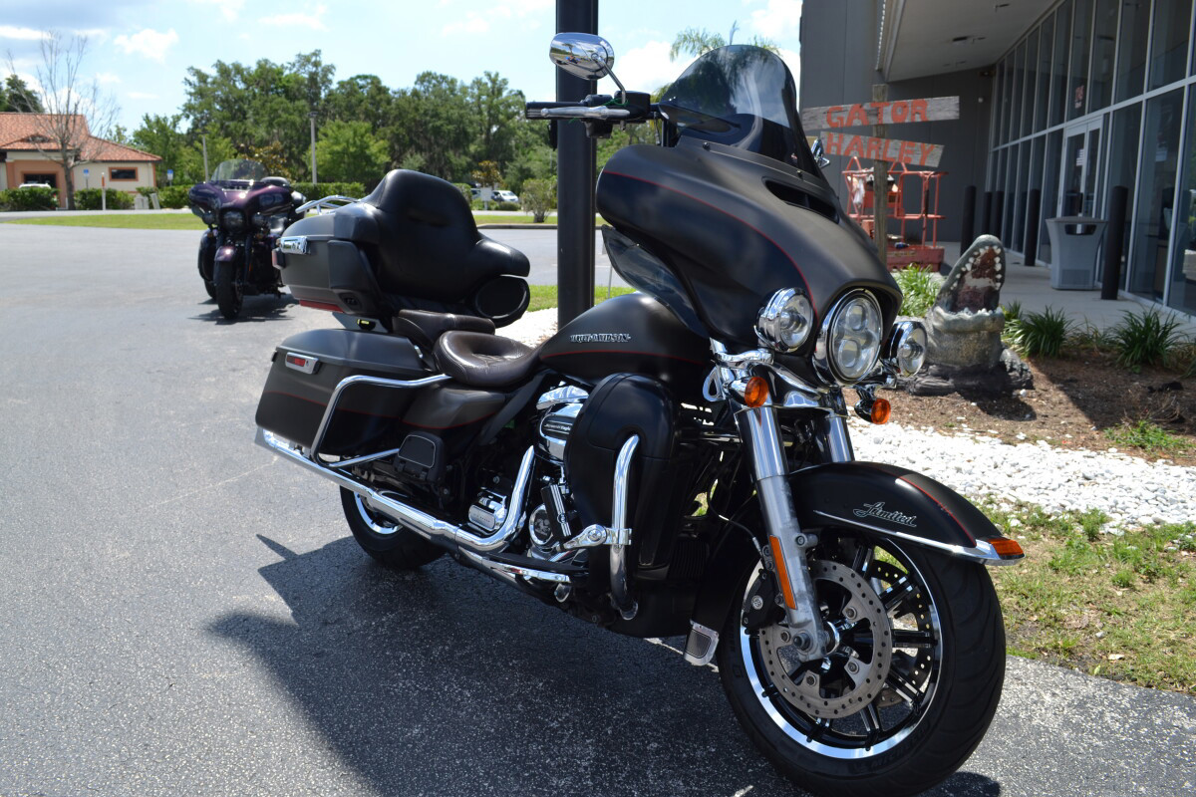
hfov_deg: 61.9
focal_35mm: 30
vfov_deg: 43.6
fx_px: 997
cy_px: 398
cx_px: 598
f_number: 7.1
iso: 100
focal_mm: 20
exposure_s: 1/200
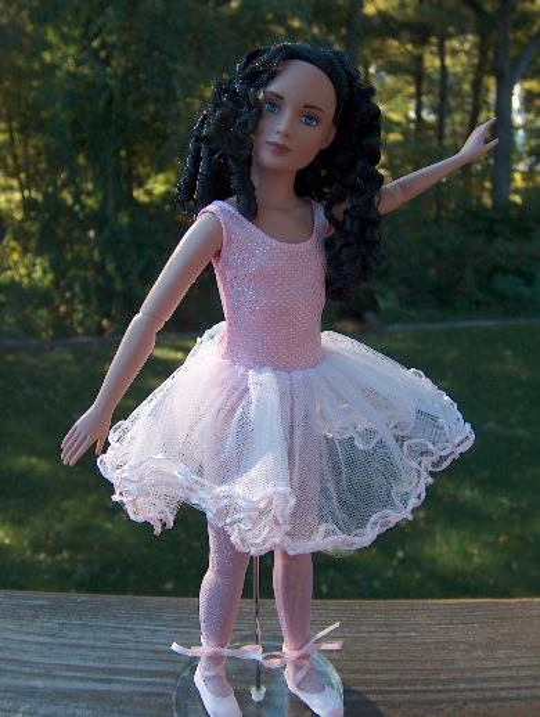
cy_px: 358
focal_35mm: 37
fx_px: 768
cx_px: 270
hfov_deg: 38.8
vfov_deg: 50.1
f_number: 2.8
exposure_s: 1/185
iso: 100
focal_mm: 7.6
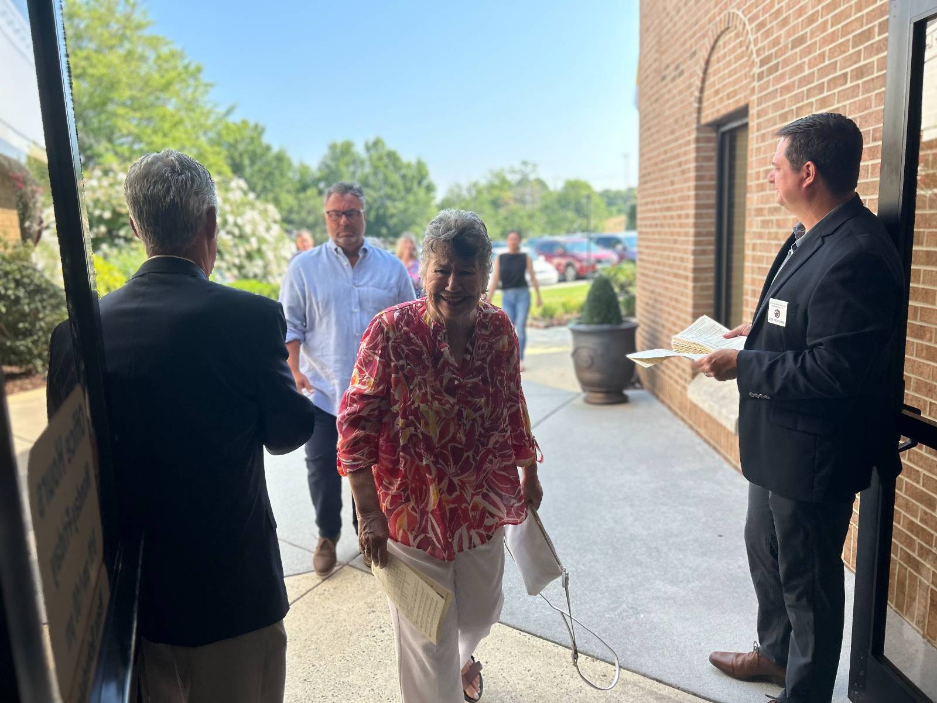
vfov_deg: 53.1
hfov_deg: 67.3
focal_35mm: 26
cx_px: 468
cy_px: 352
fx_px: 704
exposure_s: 1/840
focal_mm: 5.7
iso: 50
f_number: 1.5
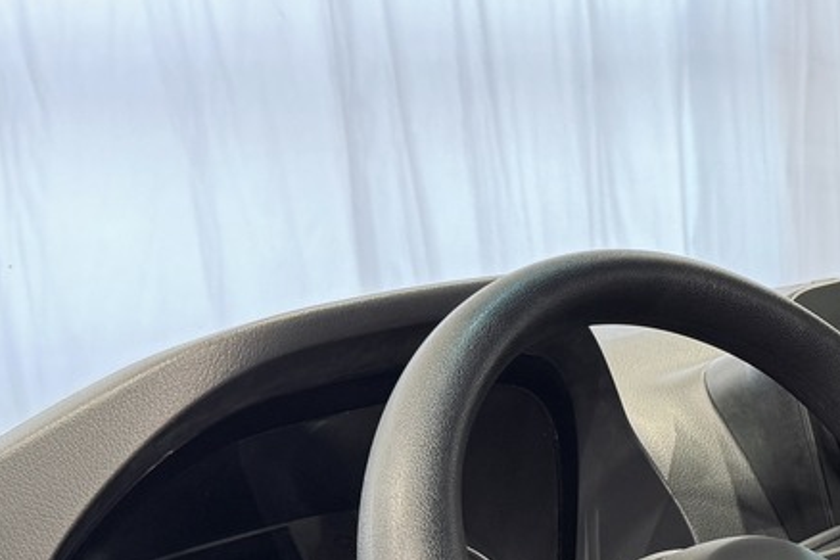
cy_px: 625
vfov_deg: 16.1
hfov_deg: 22.0
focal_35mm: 82
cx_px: 1116
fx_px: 1913
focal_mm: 6.76
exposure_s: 1/50
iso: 200
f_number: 1.78
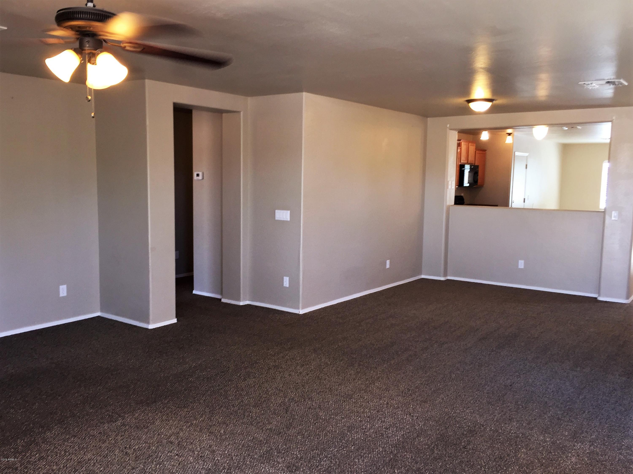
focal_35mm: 29
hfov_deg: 61.7
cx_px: 316
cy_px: 237
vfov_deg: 48.2
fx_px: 530
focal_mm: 4.15
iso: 40
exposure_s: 1/30
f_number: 2.2
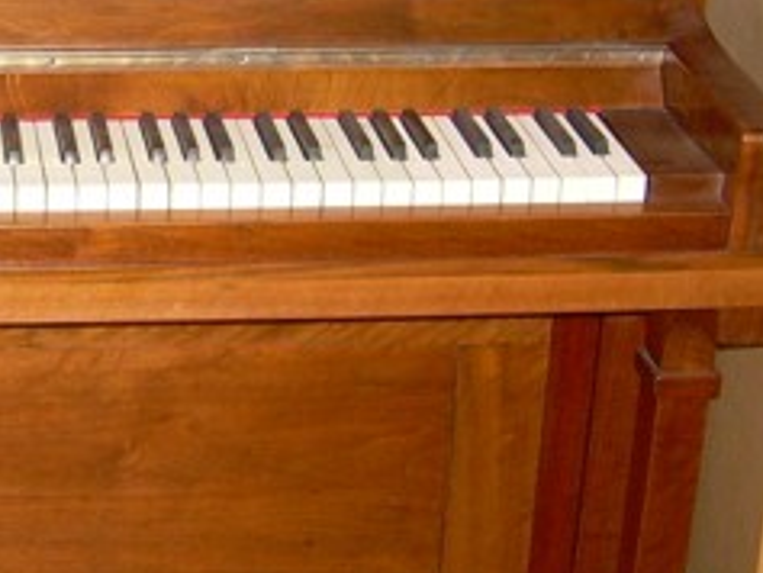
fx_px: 2404
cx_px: -97
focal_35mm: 109
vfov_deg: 13.5
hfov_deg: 17.4
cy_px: 45
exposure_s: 1/60
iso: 168
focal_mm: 6.3
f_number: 2.8
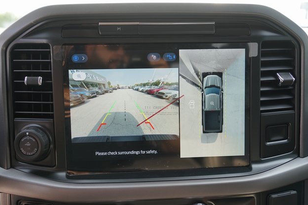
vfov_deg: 38.9
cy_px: 101
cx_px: 158
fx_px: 291
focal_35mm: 34
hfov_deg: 55.8
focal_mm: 33
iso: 100
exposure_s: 1/60
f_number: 4.5
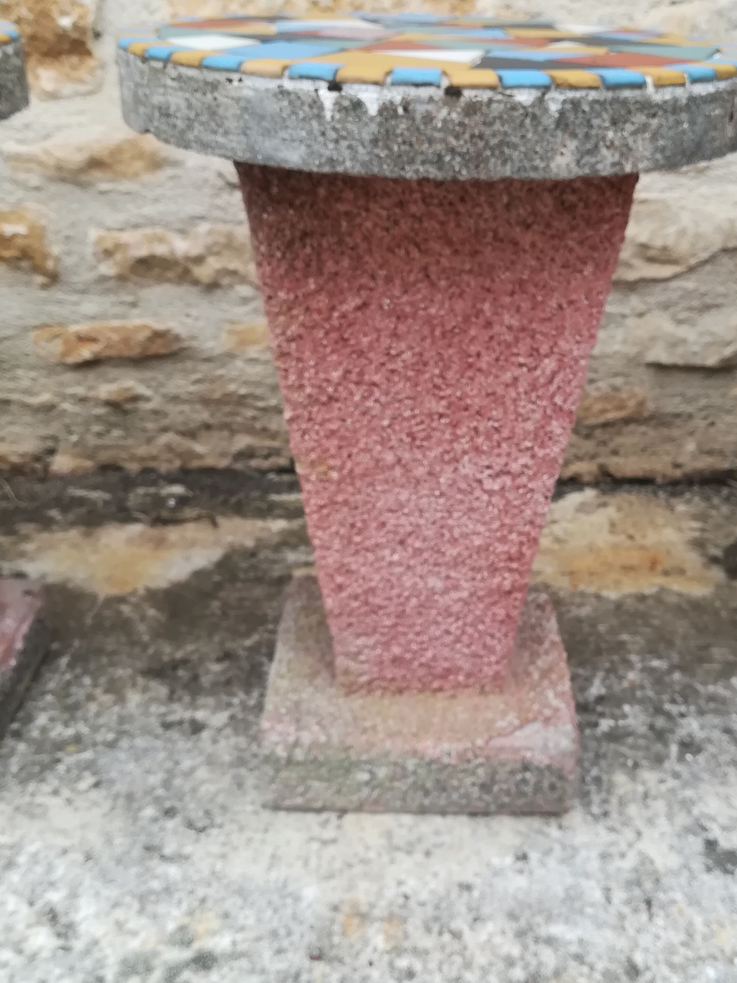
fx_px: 1022
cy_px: 510
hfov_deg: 39.5
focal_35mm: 36
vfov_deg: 51.3
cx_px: 438
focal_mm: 3.83
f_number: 2.2
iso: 50
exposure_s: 1/146
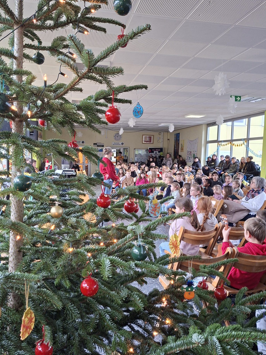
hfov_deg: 48.2
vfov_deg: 61.7
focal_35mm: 29
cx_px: 130
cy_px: 176
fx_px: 297
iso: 320
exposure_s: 1/33
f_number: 1.8
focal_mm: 5.54
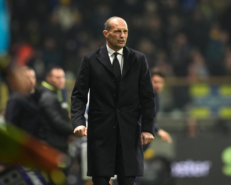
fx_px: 3090
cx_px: 135
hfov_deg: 4.3
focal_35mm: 452
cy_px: 92
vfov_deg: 3.4
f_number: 3.2
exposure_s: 1/1250
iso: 2500
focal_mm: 400
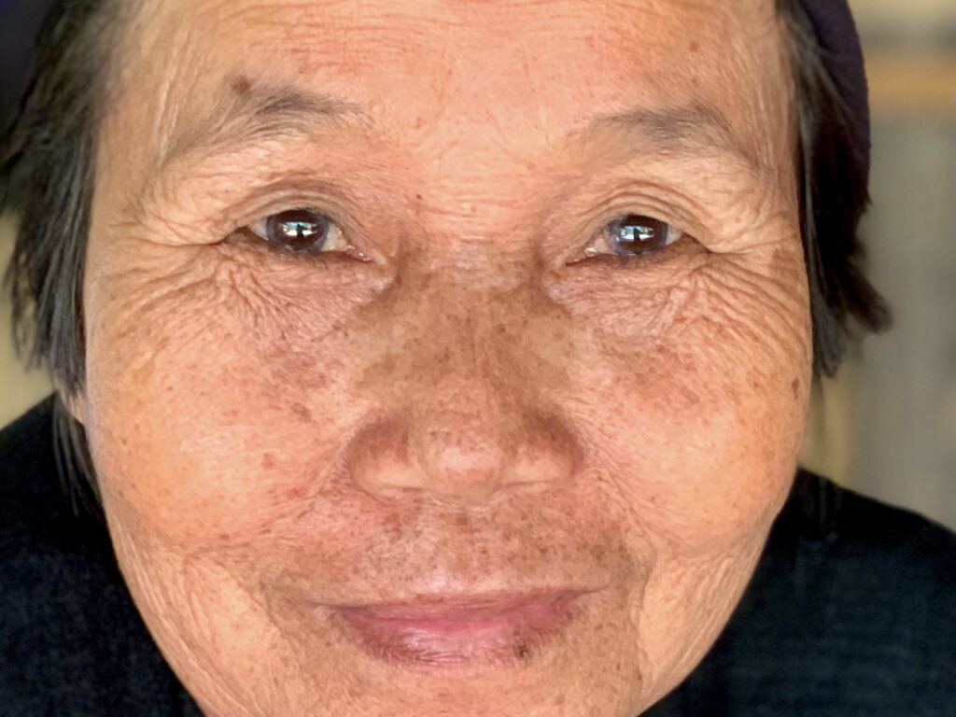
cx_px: 478
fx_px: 1436
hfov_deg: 36.8
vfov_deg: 28.0
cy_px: 358
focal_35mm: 52
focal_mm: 6
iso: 125
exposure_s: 1/70
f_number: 2.4
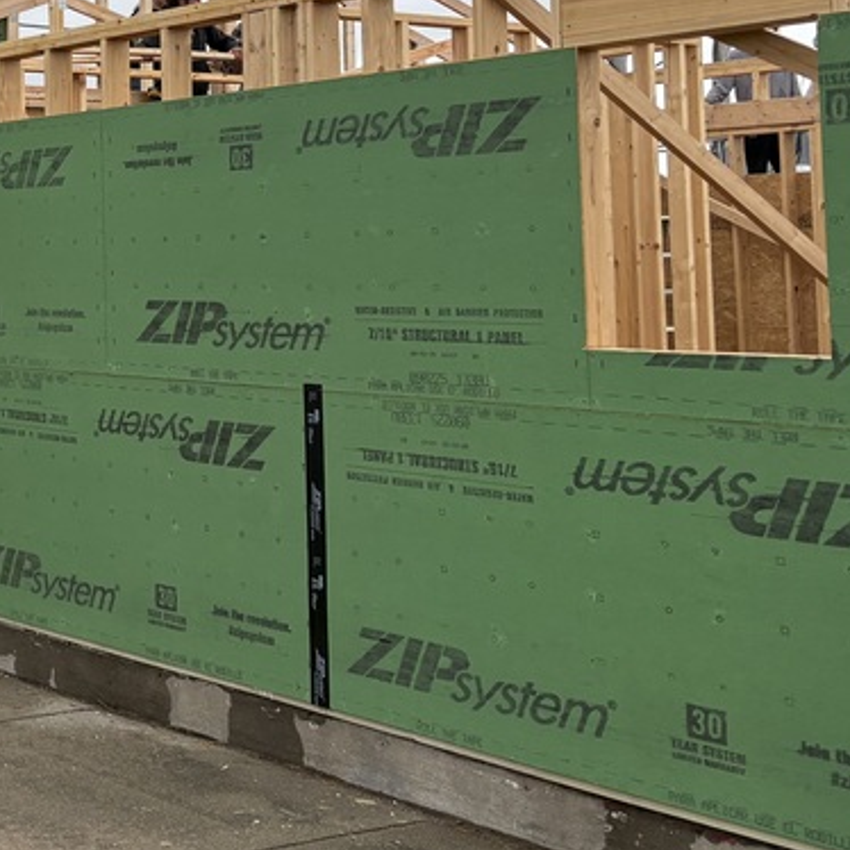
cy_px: 159
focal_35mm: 63
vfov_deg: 26.7
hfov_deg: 23.8
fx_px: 1750
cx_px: -273
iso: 50
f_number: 1.6
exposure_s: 1/1751
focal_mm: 5.96
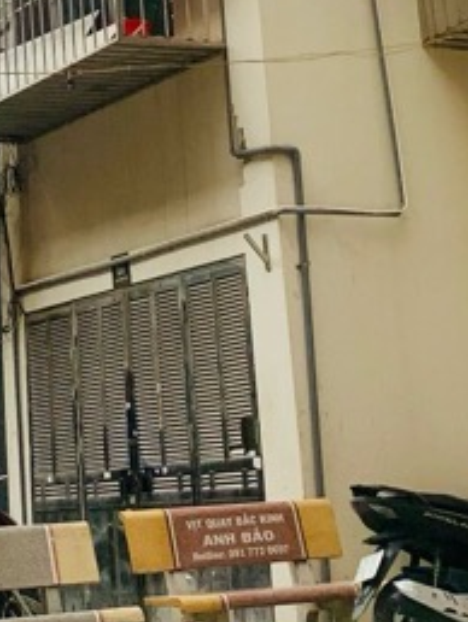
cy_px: -31
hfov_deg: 14.2
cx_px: 7
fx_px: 1854
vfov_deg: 18.5
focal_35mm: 103
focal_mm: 4.25
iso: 80
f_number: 1.8
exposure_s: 1/121
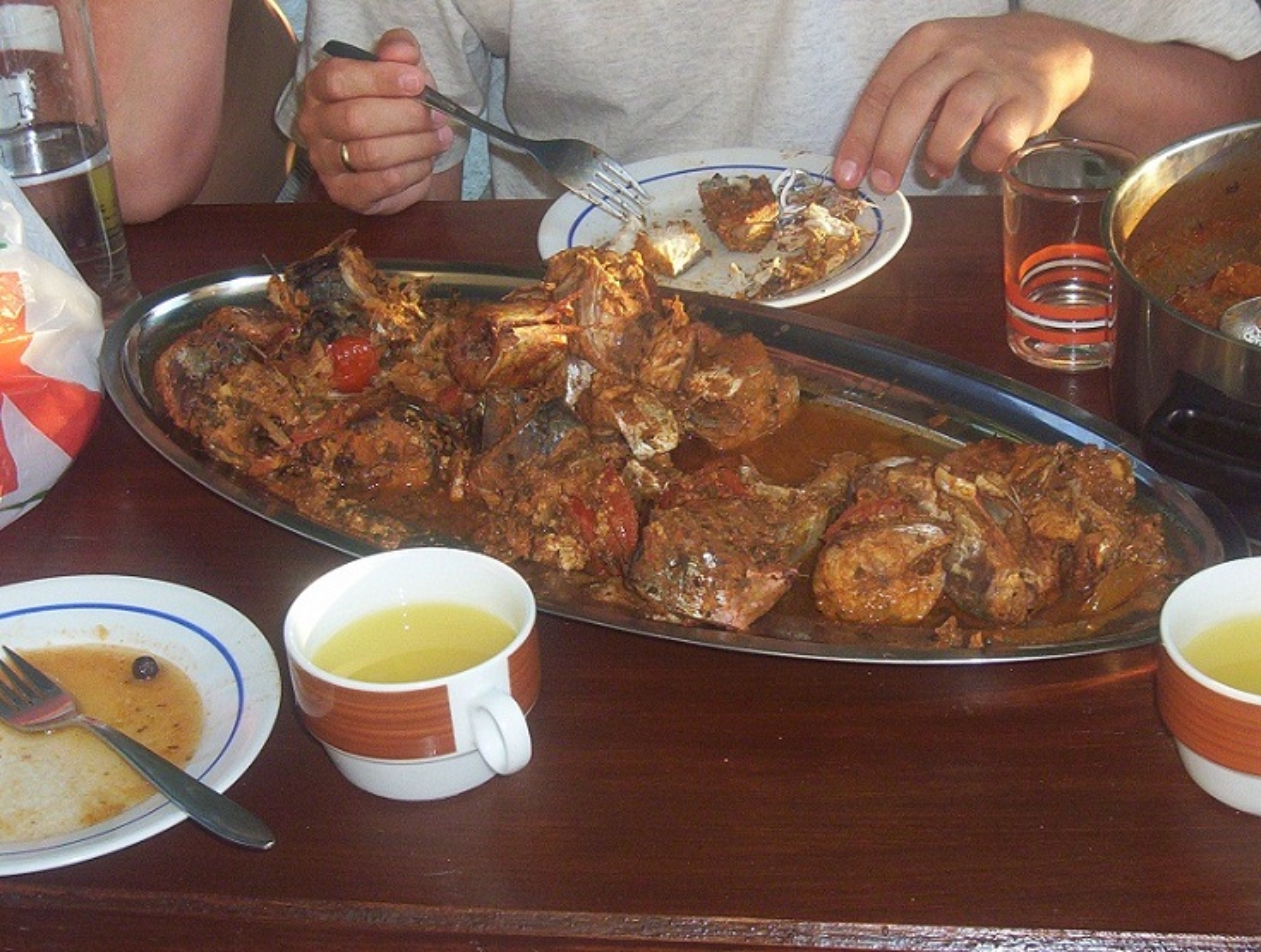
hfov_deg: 28.9
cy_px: 476
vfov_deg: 22.0
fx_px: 2447
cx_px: 630
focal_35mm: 67
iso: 140
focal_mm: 8.74
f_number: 4.71
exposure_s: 1/108
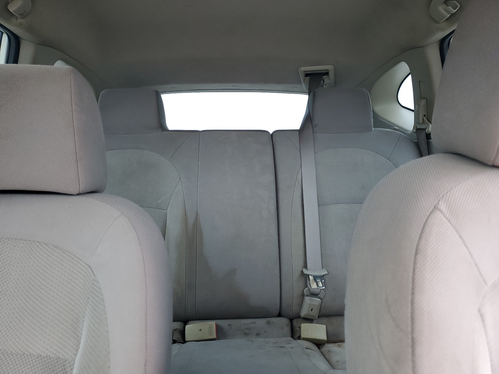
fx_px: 375
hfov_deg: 67.3
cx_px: 250
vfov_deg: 53.1
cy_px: 187
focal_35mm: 26
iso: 78
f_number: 1.5
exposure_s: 1/60.2
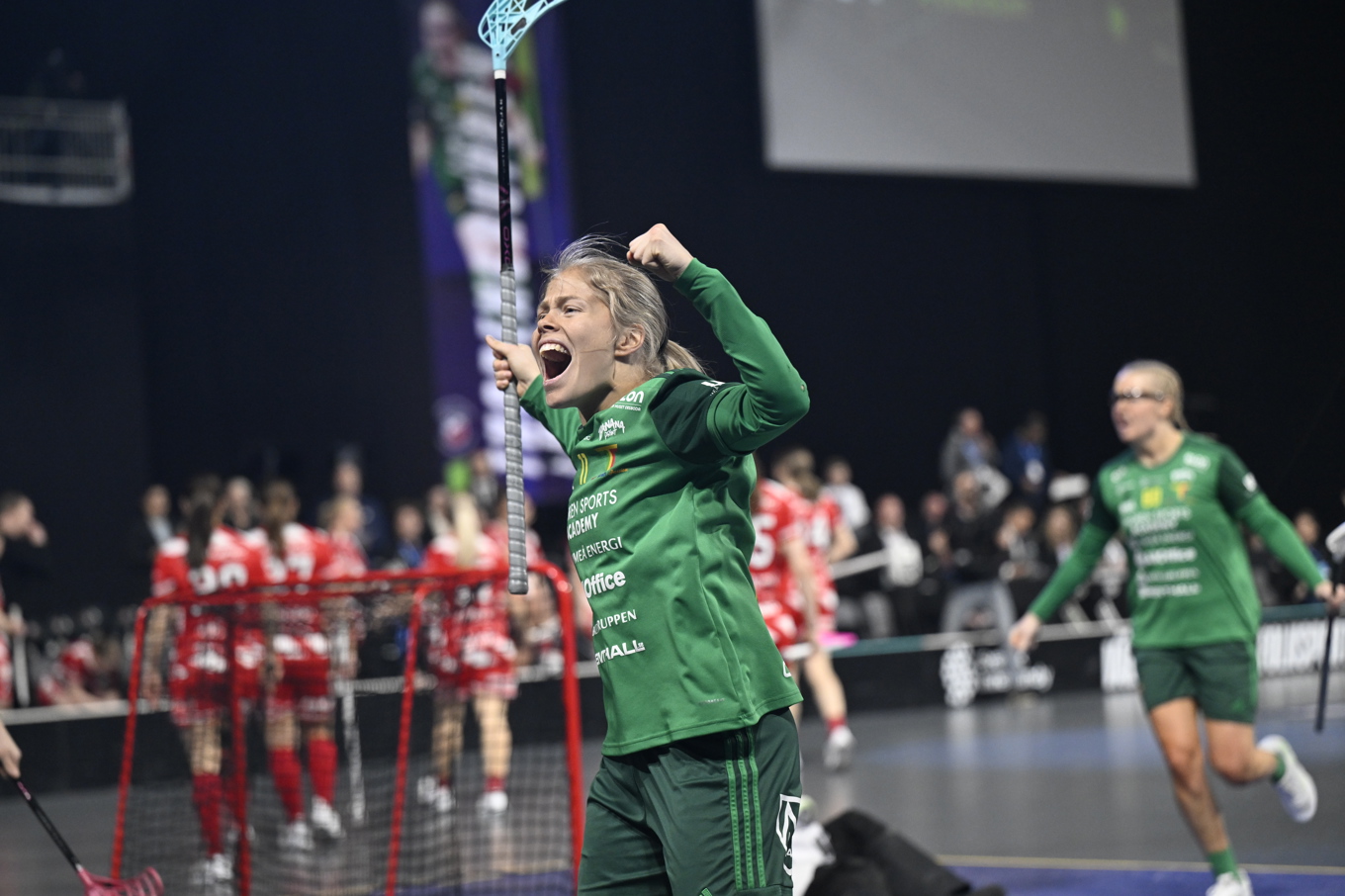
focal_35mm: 96
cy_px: 448
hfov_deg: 21.2
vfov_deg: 14.2
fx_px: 3586
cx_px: 672
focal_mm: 96
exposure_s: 1/1000
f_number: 2.8
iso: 3200
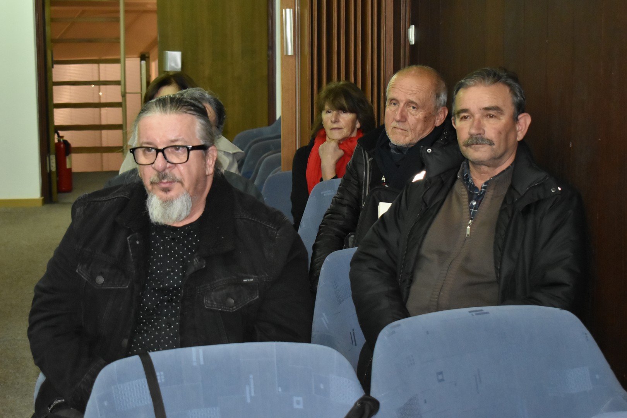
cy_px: 209
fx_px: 1202
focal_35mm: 69
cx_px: 314
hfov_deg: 29.2
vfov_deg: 19.7
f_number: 5.3
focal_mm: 46
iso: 2500
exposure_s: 1/60
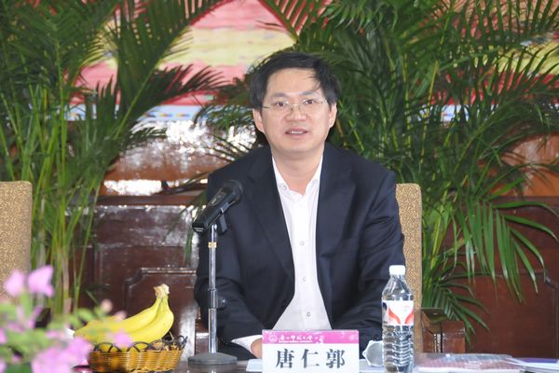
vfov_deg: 8.7
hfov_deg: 13.0
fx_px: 2445
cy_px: 186
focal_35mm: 158
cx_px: 280
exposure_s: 1/60
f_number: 5.3
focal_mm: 105
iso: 1600
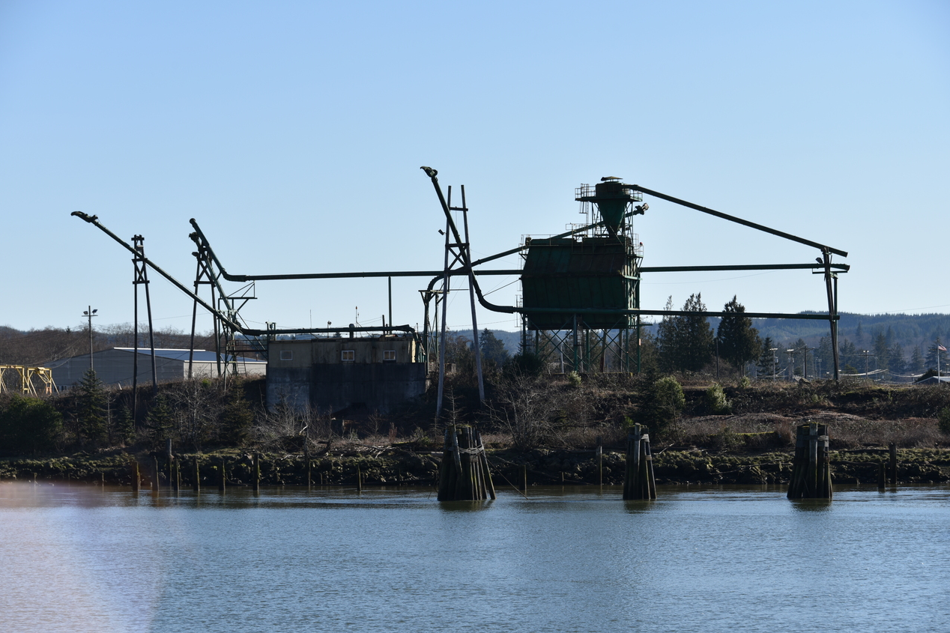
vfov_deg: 12.9
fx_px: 2797
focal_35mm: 106
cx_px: 476
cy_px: 318
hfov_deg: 19.3
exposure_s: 1/250
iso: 100
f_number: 9
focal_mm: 105
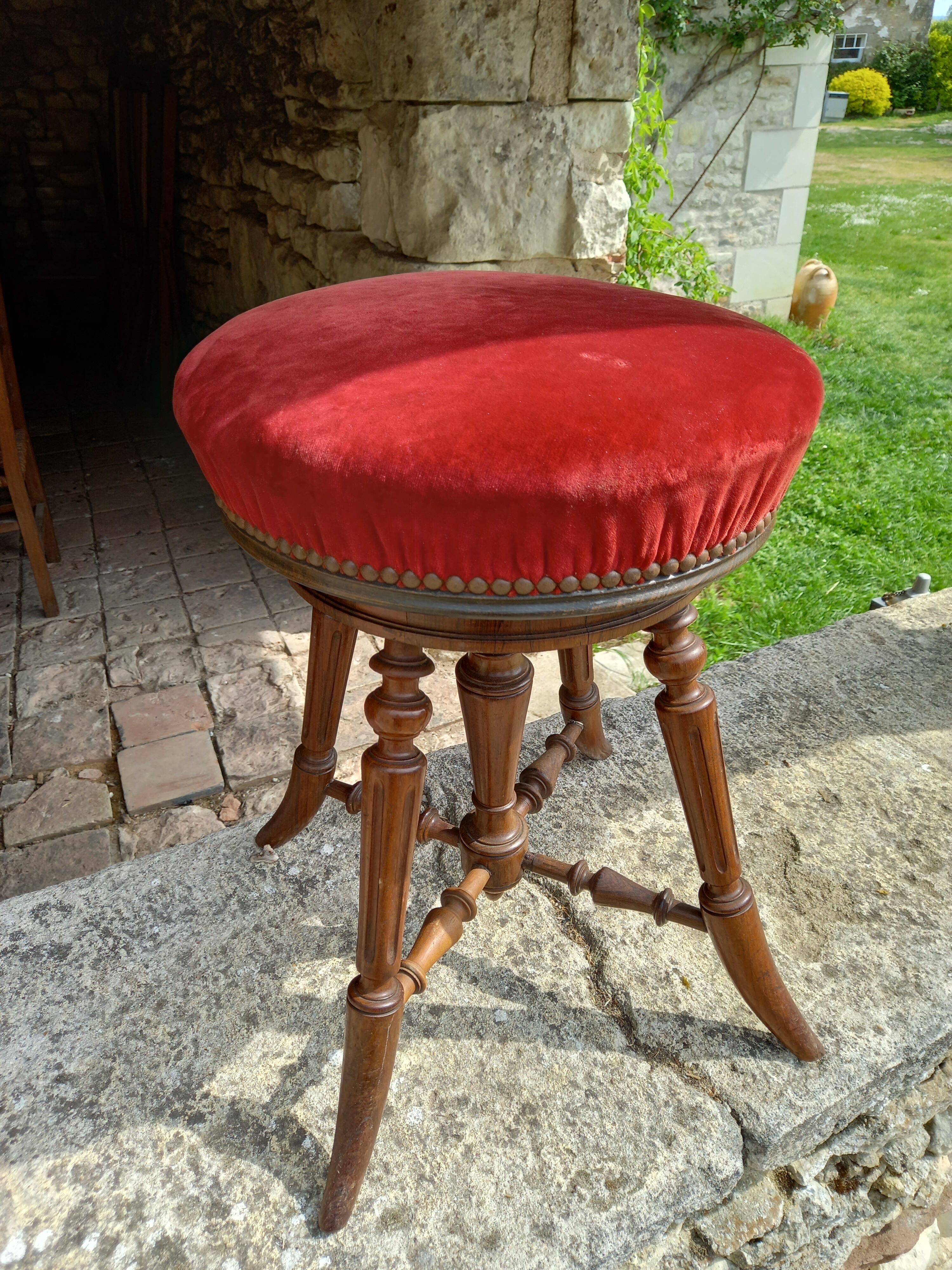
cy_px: 635
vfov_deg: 69.4
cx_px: 476
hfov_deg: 54.9
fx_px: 917
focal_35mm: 25
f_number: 2
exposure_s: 1/220
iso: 25
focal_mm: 4.6
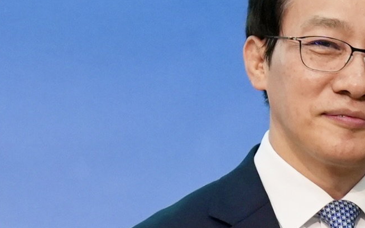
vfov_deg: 6.2
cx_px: 614
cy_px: 373
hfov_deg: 9.7
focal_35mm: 207
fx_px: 2059
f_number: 4
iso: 1600
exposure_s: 1/125
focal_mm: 35
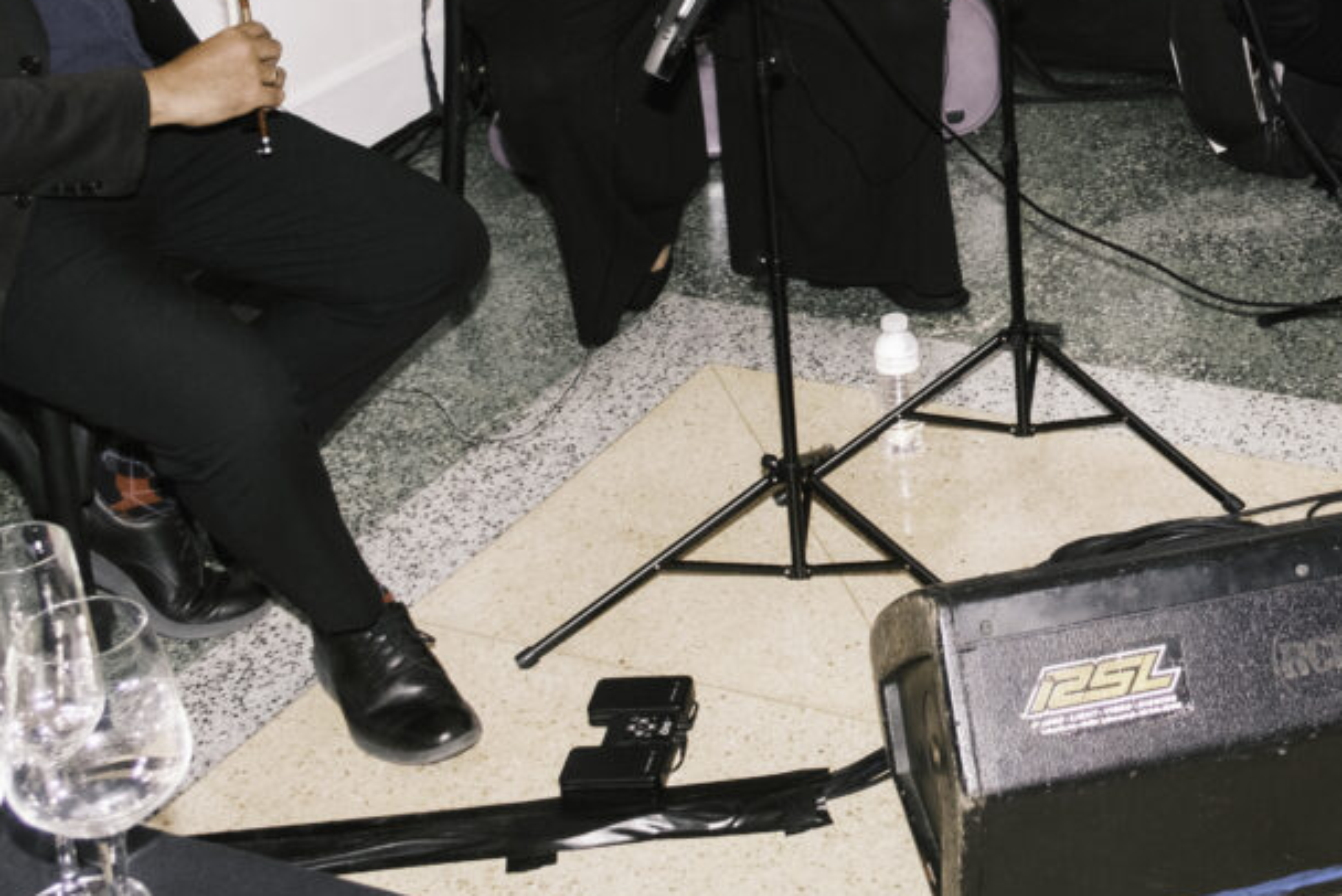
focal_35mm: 71
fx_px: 2648
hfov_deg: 27.2
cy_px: -162
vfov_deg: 18.3
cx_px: 1269
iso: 1600
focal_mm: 18
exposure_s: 1/160
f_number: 4.5
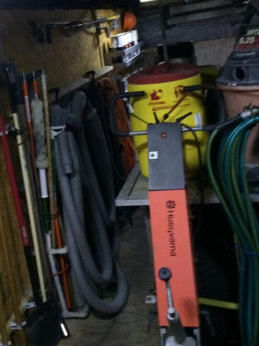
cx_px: 74
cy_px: 92
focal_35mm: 47
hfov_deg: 30.5
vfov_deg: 39.5
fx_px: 469
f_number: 2.2
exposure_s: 1/15
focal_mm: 4.15
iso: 320
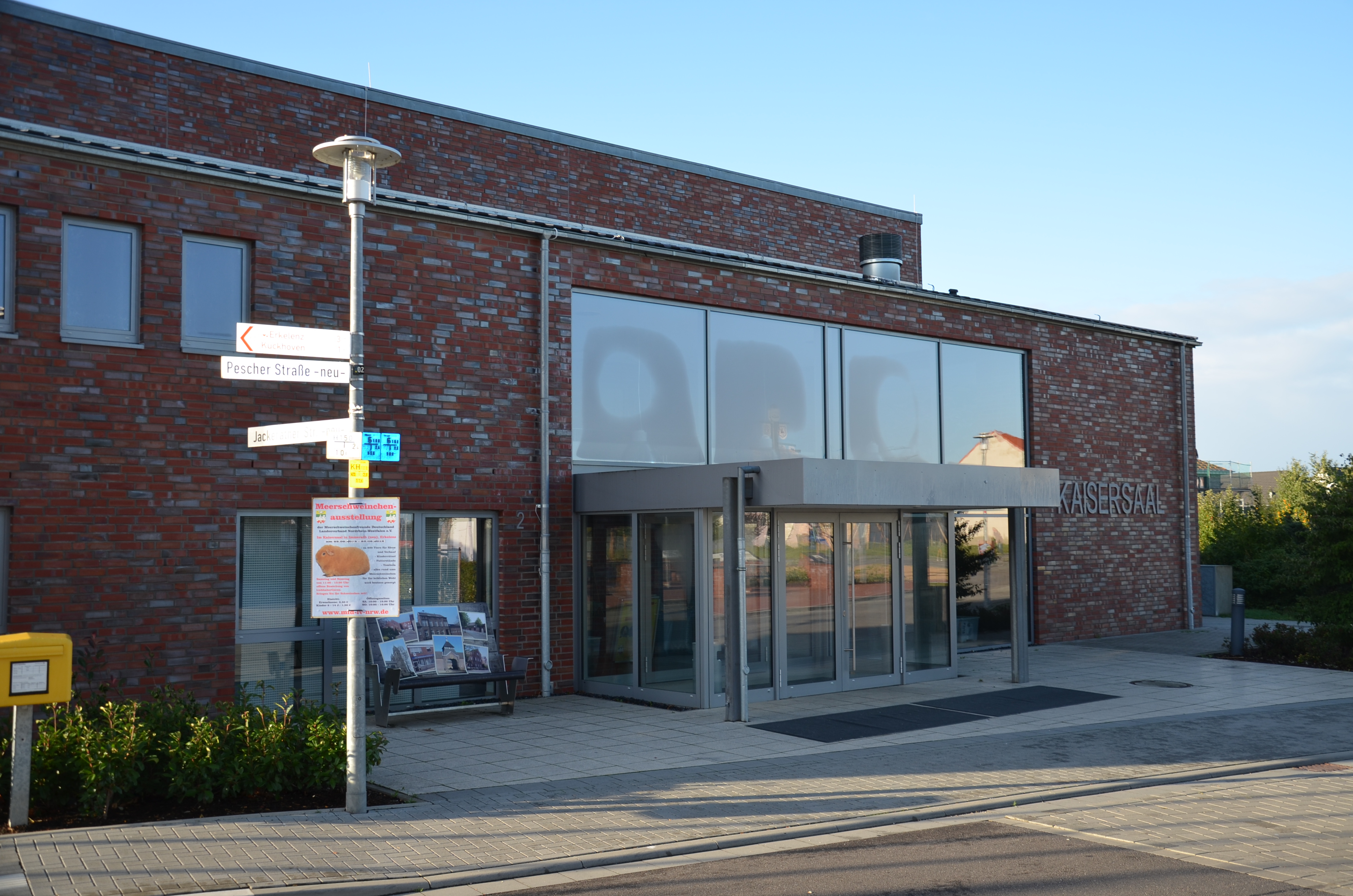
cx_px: 676
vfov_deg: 36.7
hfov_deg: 53.2
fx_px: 1350
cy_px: 448
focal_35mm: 36
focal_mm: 24
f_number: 4.5
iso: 100
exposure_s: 1/200
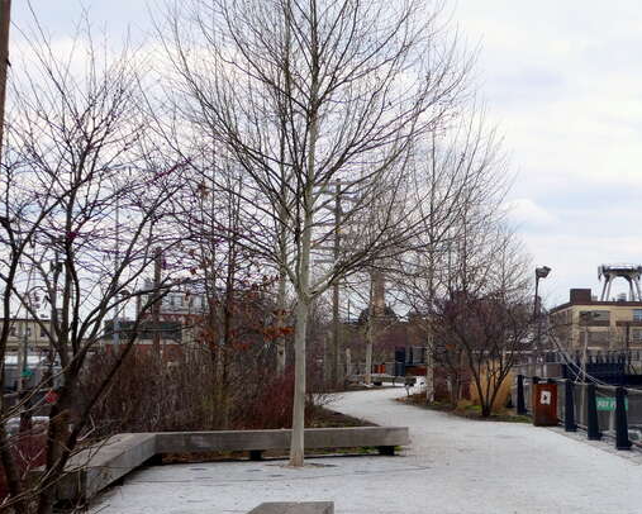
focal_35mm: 77
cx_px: 425
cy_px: 370
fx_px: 1464
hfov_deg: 24.6
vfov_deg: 19.8
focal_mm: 9
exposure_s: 1/500
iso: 80
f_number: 4.1
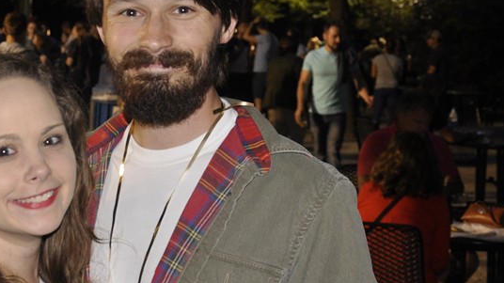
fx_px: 1095
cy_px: 137
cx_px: 115
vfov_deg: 14.7
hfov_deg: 25.5
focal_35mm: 82
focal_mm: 28
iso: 400
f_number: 4
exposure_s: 1/60
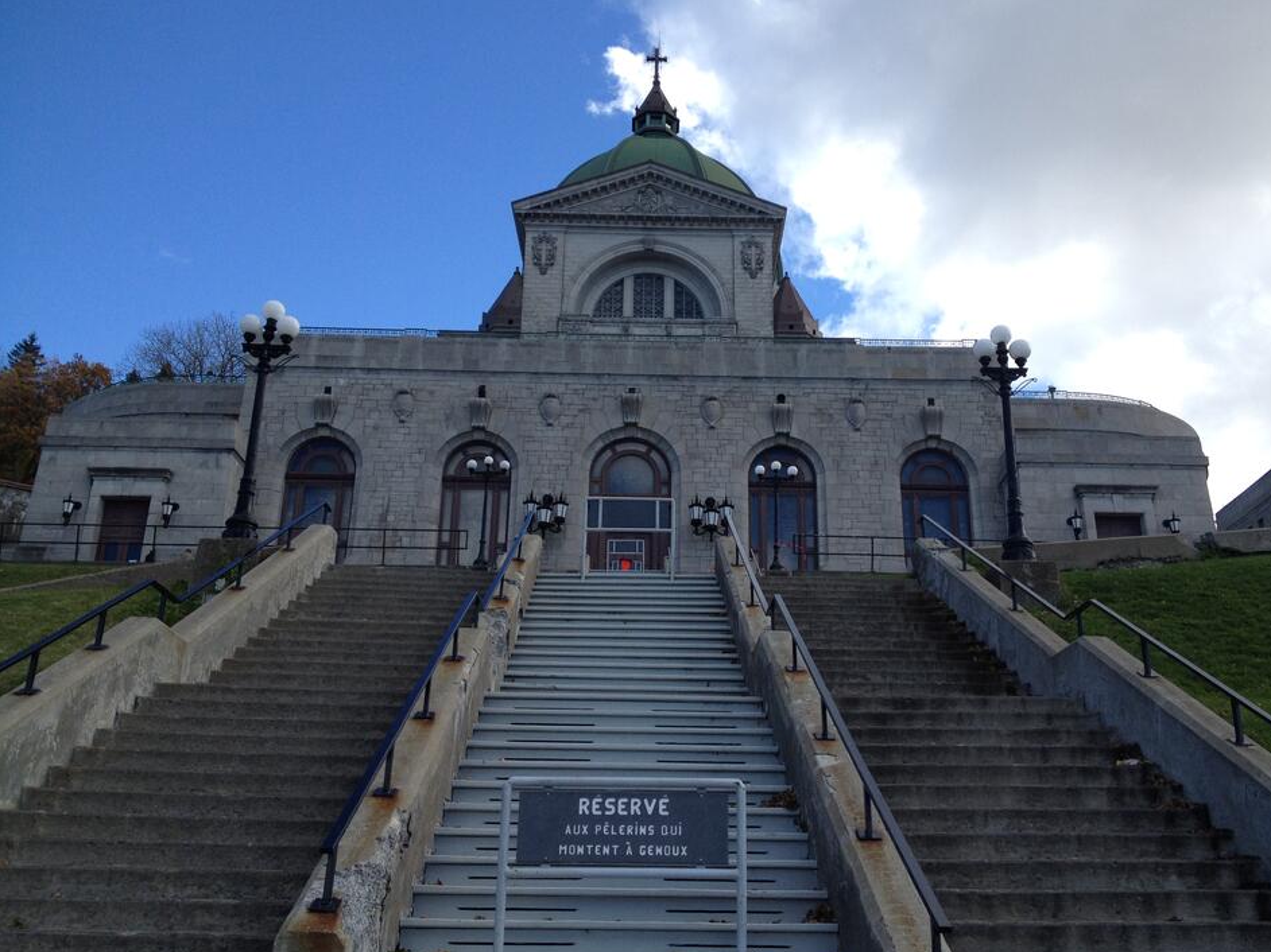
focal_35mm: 38
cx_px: 687
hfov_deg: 48.9
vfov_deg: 37.7
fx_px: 1395
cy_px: 471
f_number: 2.4
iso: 50
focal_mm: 4.28
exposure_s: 1/968
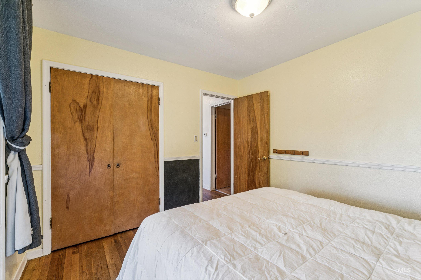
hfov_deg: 97.5
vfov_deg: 74.4
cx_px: 210
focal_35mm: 16
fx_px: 185
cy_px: 140
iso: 400
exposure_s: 1/4
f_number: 13
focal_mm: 15.8
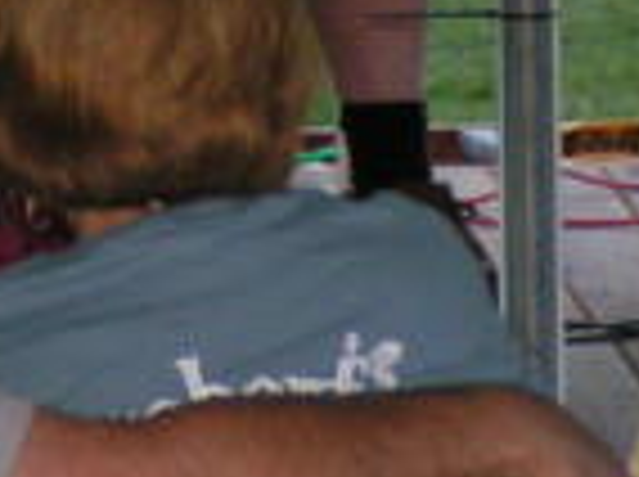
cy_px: -227
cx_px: -356
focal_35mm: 664
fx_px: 12237
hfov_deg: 3.0
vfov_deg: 2.2
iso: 200
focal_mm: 28.8
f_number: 3.5
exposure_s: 1/200
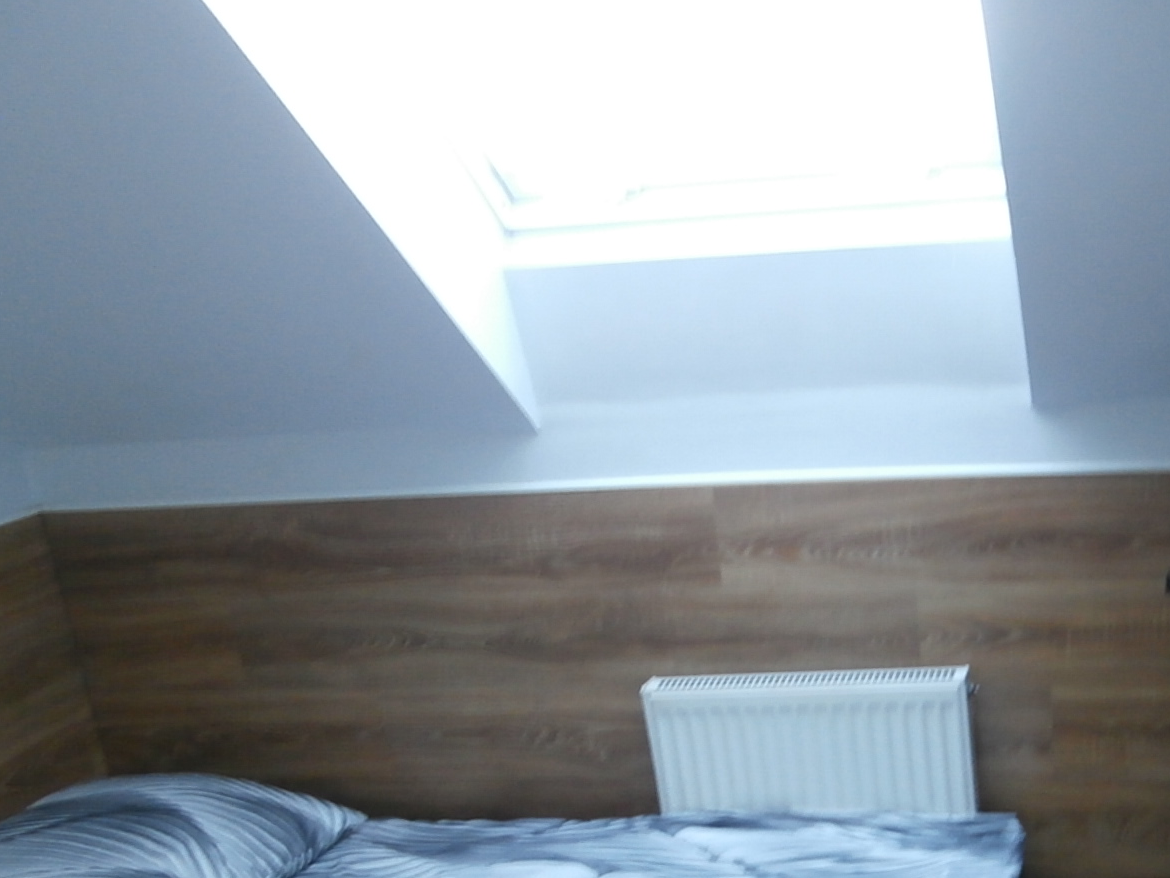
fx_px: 1420
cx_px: 823
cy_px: 626
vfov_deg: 33.9
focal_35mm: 42
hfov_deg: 43.8
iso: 200
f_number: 3
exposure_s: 1/5
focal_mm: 4.2
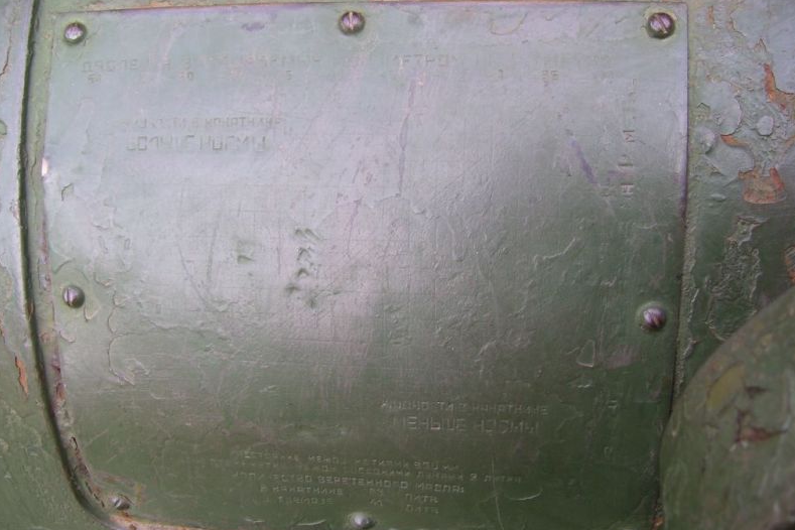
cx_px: 399
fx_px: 861
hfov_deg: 49.6
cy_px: 276
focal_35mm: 39
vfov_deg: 34.2
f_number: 2.7
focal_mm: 6
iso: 80
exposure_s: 1/180
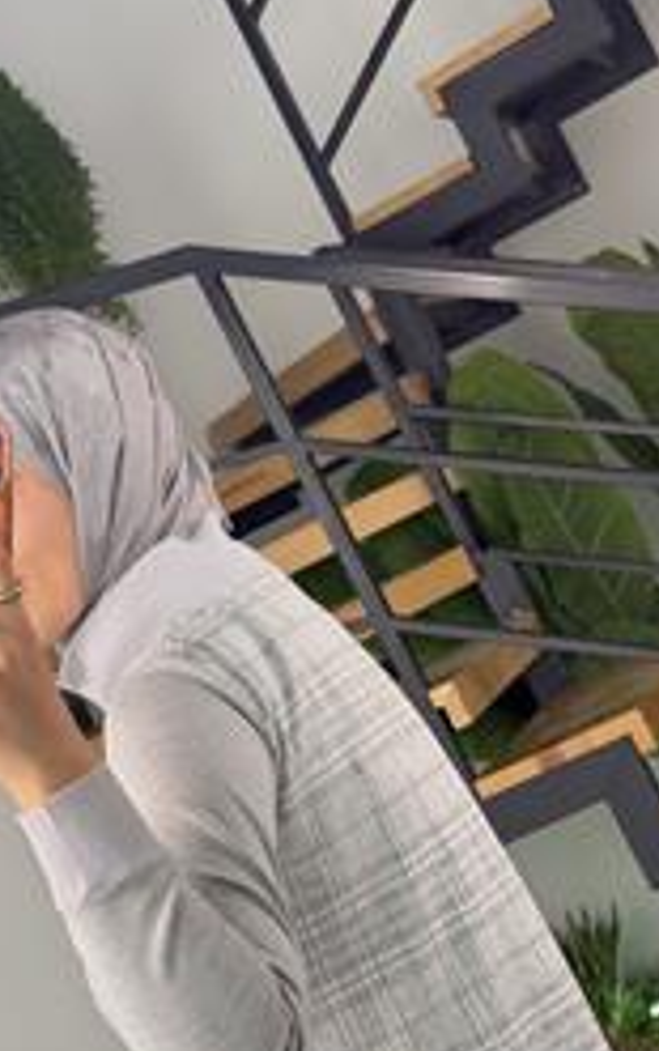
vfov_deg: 24.0
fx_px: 2435
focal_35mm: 85
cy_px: 836
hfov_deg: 15.4
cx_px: 272
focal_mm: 6.76
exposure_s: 1/122
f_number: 1.78
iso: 64
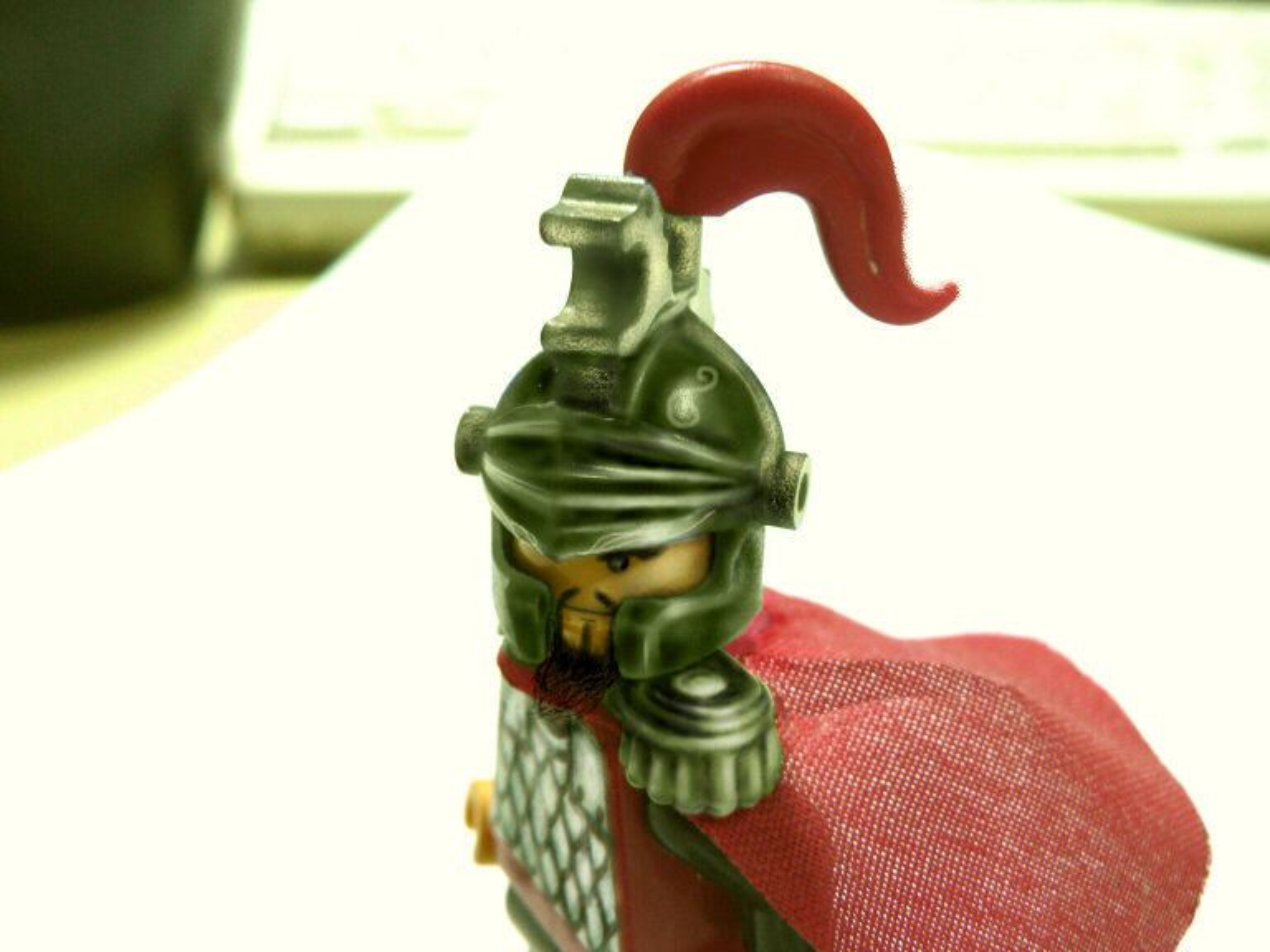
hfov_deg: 51.4
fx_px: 1321
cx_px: 635
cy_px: 476
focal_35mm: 36
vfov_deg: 39.7
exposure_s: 1/25
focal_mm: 6
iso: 100
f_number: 4
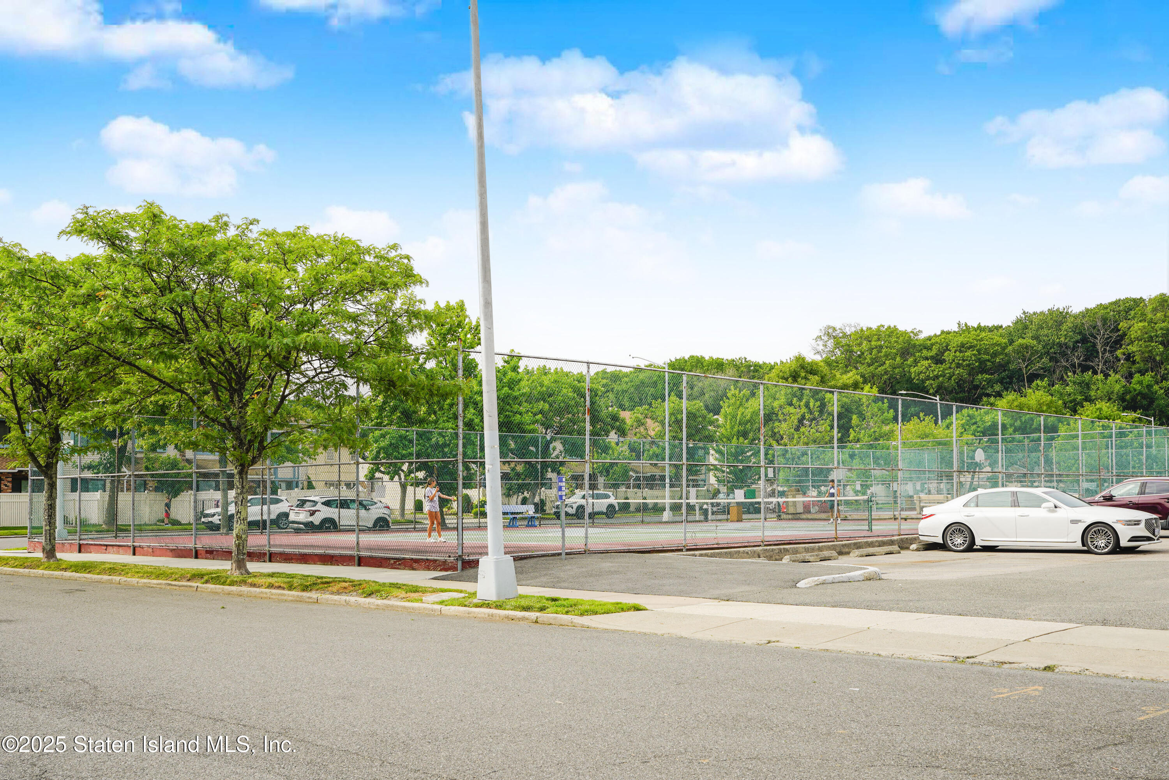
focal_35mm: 35
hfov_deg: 54.4
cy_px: 390
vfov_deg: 37.9
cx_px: 584
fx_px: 1136
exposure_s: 1/125
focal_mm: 35
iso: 100
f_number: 9
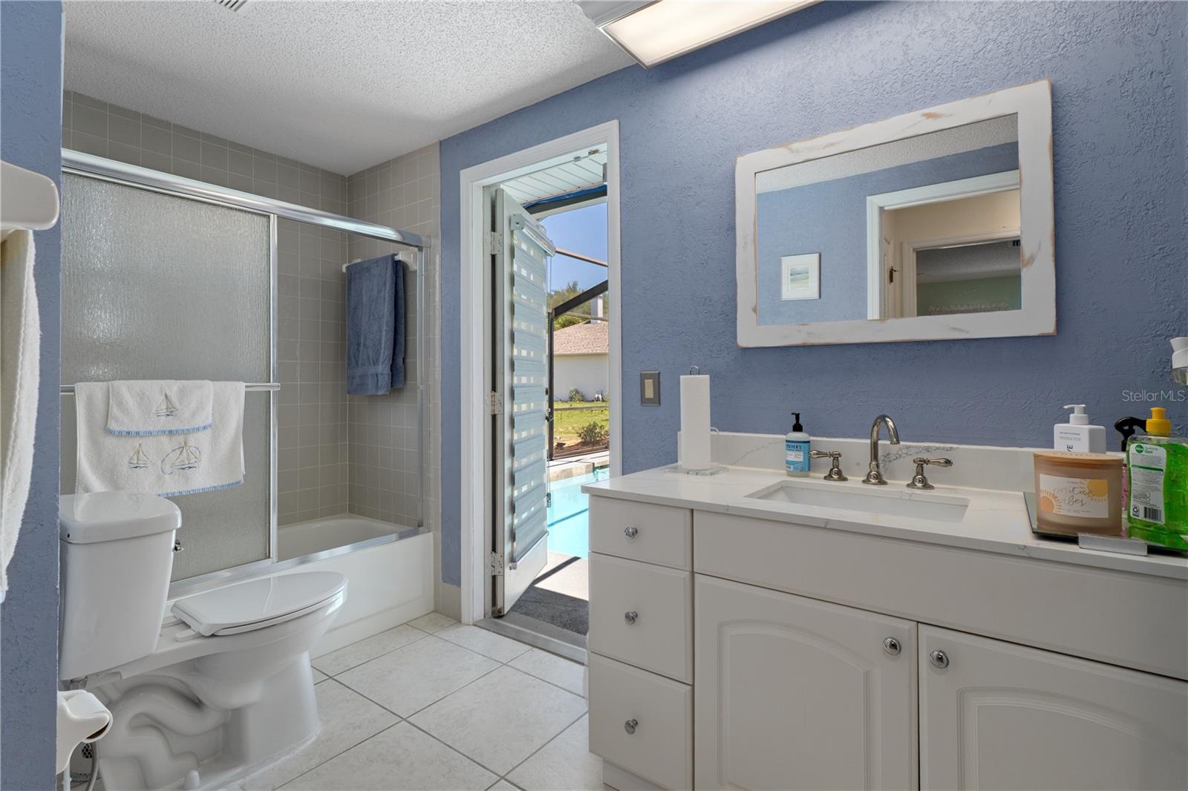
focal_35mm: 16
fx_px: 544
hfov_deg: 95.0
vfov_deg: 72.0
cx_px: 594
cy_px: 396
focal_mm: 11
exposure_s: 1/15
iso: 250
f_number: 8
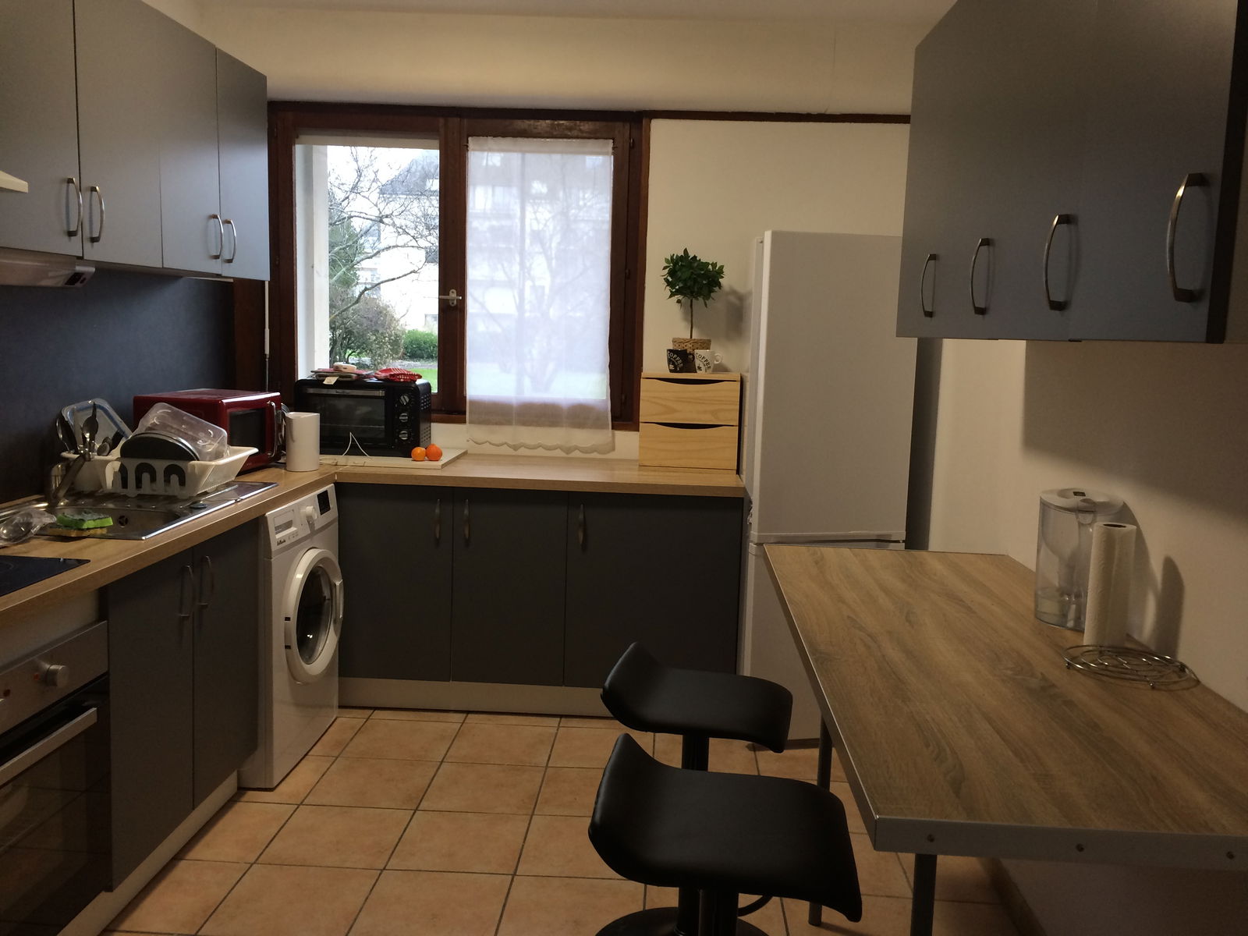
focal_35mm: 29
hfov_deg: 61.7
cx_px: 624
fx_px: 1046
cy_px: 468
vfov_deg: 48.2
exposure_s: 1/33
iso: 100
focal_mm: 4.15
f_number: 2.2
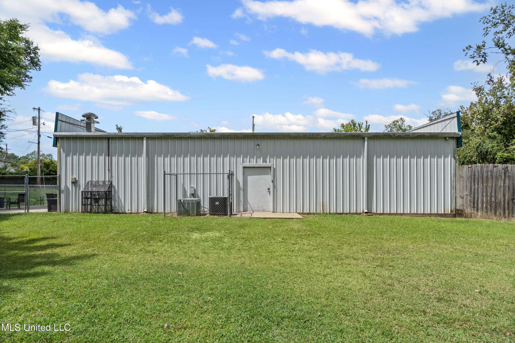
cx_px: 258
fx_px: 272
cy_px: 172
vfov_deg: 64.5
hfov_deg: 86.9
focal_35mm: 19
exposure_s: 1/640
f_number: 9
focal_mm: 19
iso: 800
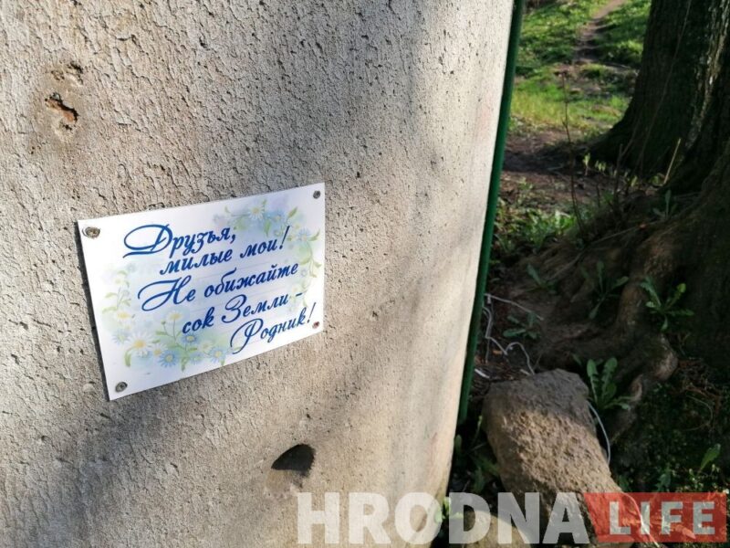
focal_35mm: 27
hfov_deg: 65.3
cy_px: 274
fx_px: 569
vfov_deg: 51.4
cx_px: 365
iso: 50
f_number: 1.8
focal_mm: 4.75
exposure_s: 1/1047
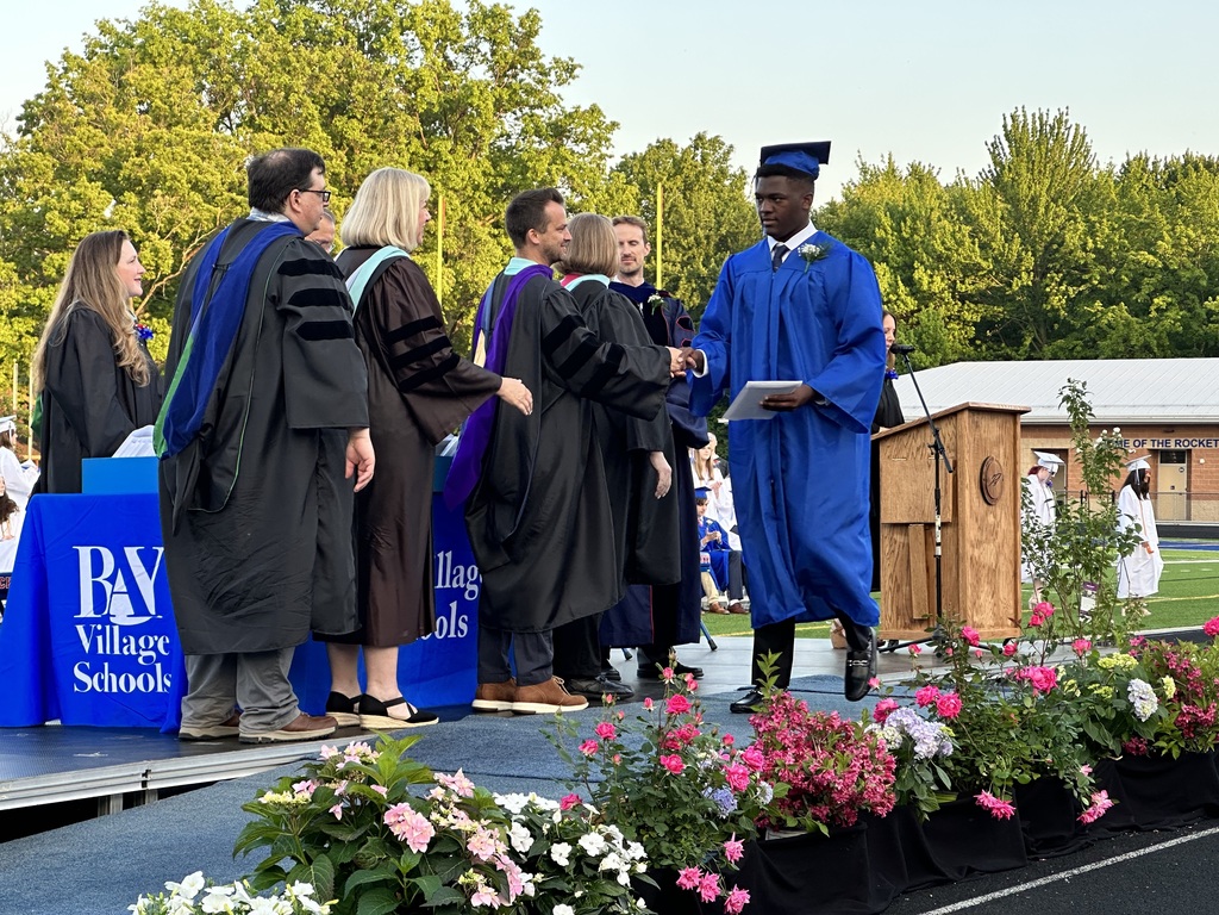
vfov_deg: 19.1
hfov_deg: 25.3
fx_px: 2712
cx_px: 610
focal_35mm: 77
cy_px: 458
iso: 50
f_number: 2.8
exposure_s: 1/99
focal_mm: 9
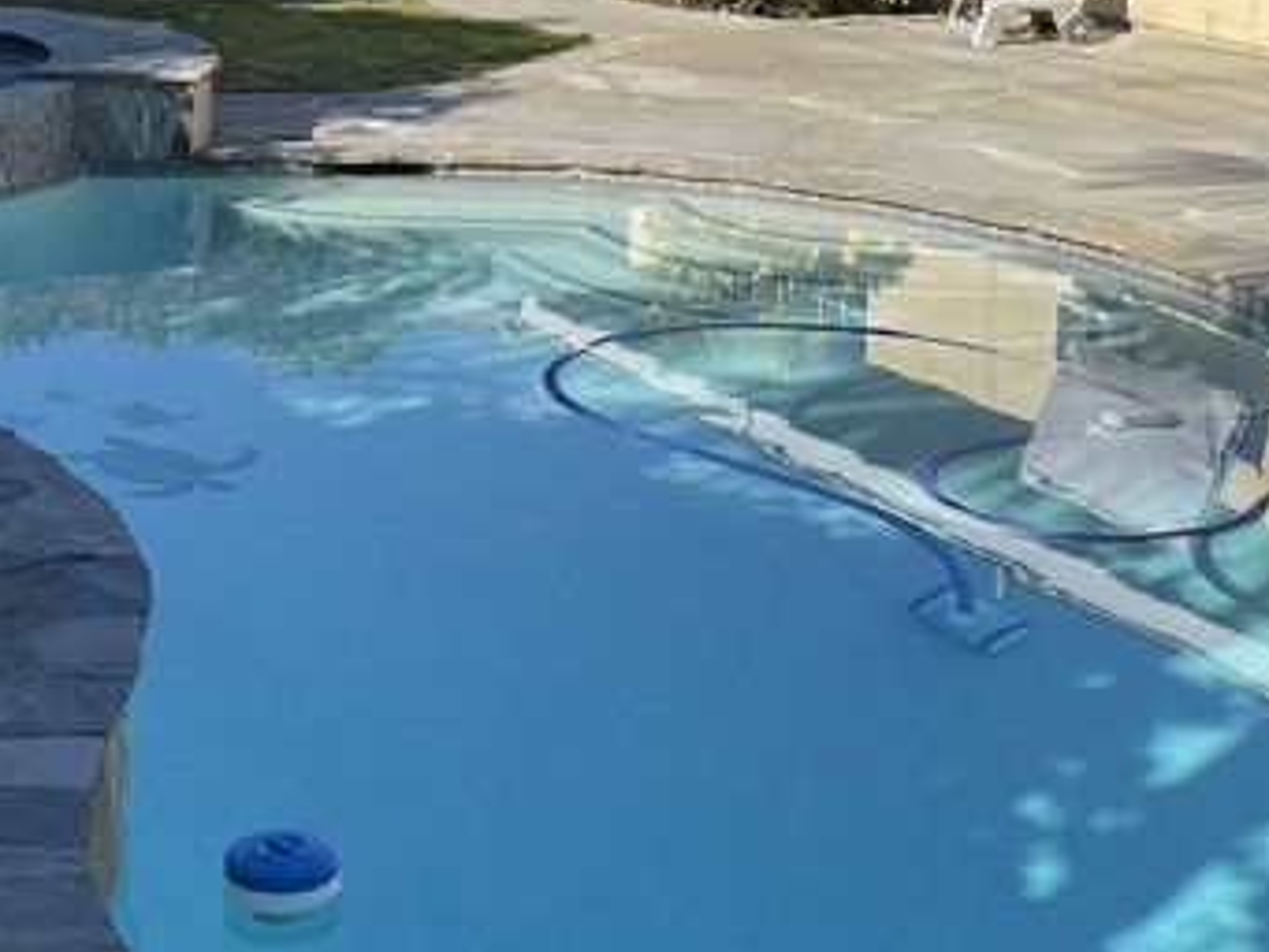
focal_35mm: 78
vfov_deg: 18.8
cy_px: 212
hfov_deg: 25.0
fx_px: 2860
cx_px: 521
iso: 32
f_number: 1.6
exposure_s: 1/2857
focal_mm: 5.1
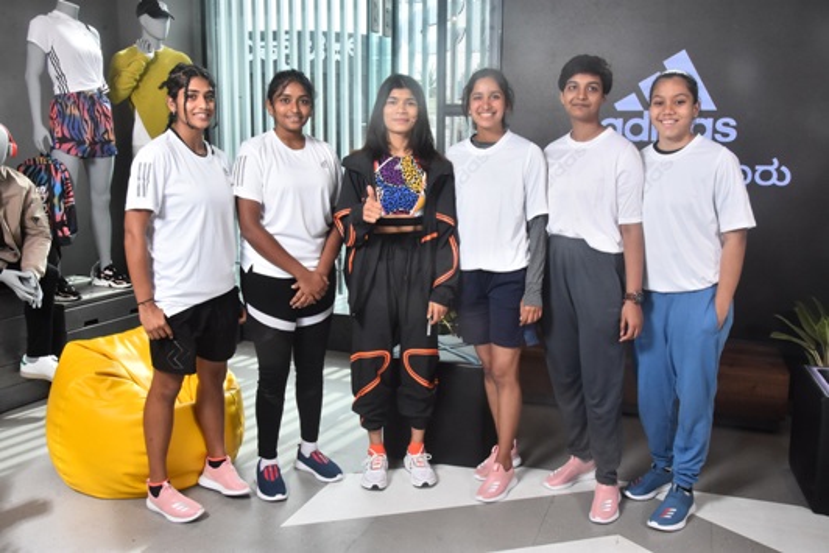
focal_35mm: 33
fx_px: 760
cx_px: 414
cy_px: 276
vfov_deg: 40.0
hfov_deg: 57.2
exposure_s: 1/125
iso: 1250
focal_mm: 22
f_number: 16
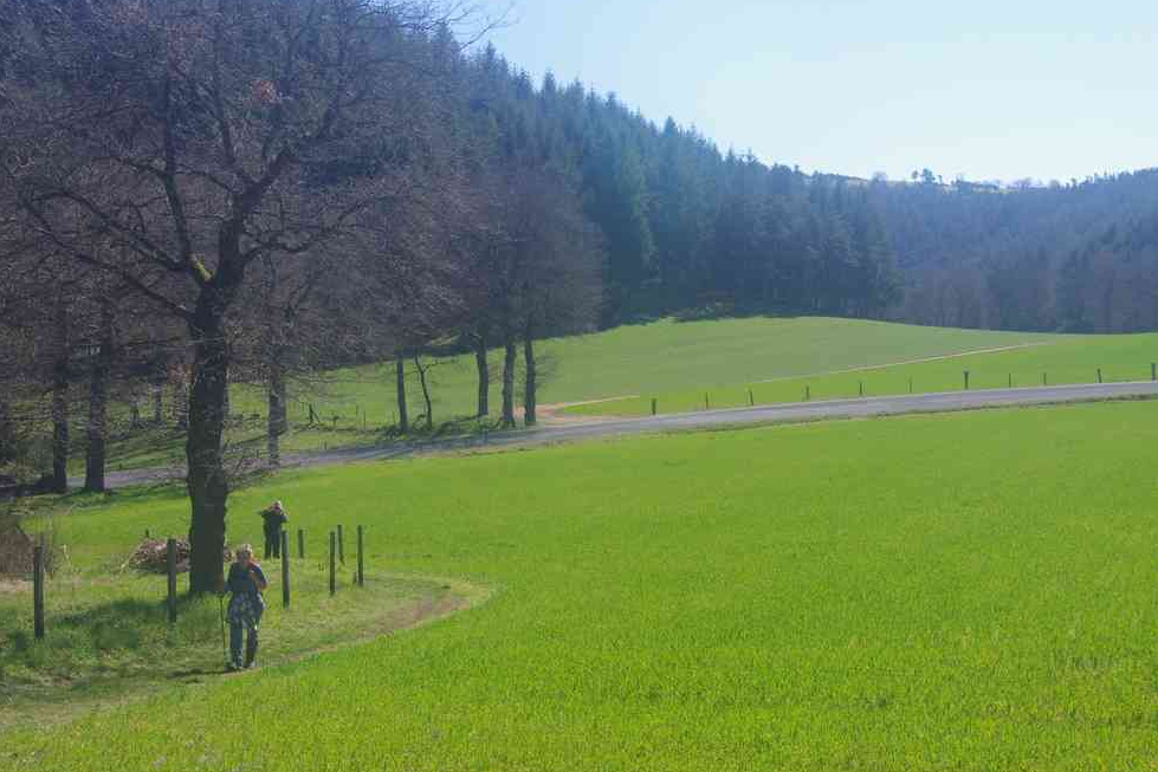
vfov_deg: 26.7
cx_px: 568
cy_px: 379
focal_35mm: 51
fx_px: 1625
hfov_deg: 39.2
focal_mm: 33
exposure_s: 1/60
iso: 200
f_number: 11
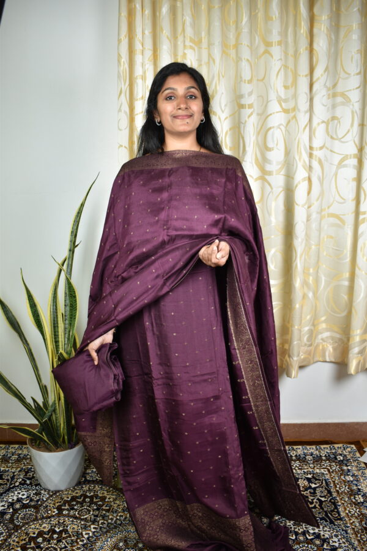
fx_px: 505
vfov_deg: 57.2
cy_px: 276
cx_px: 184
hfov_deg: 40.0
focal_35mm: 33
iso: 200
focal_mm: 22
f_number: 4
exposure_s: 1/40
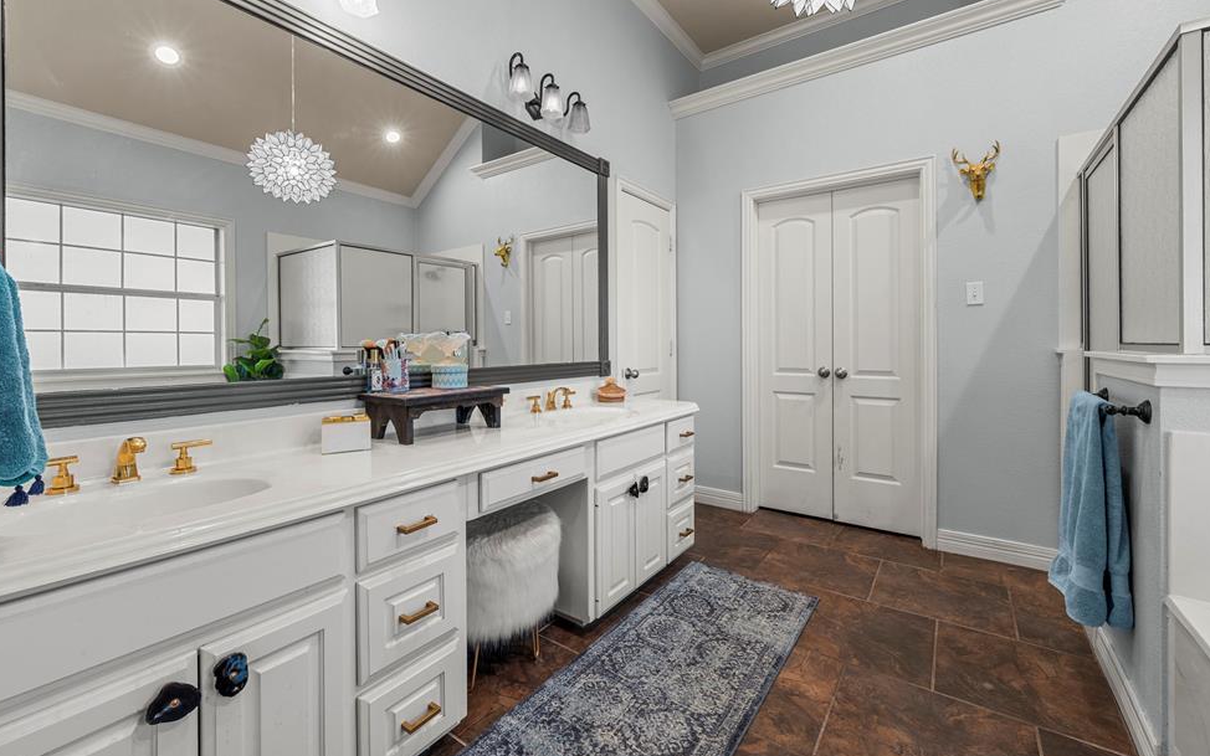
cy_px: 344
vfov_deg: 74.6
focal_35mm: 15
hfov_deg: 101.5
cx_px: 600
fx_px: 495
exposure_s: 1.6
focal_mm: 14
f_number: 9
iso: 250
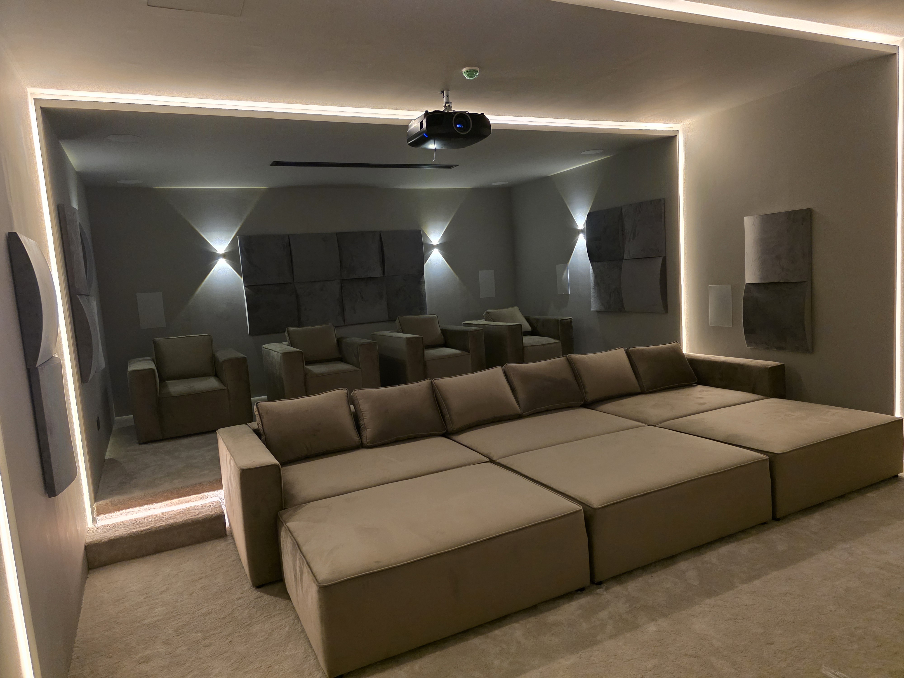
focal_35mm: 23
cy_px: 339
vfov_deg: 58.9
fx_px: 601
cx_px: 452
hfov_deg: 73.9
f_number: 1.7
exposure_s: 1/50
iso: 1250
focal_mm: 6.3
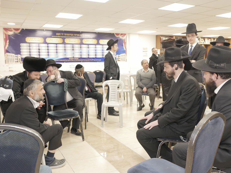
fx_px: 213
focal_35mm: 32
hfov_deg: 56.8
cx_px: 116
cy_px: 86
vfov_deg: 44.1
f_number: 2.2
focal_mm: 16
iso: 1000
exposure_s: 1/160
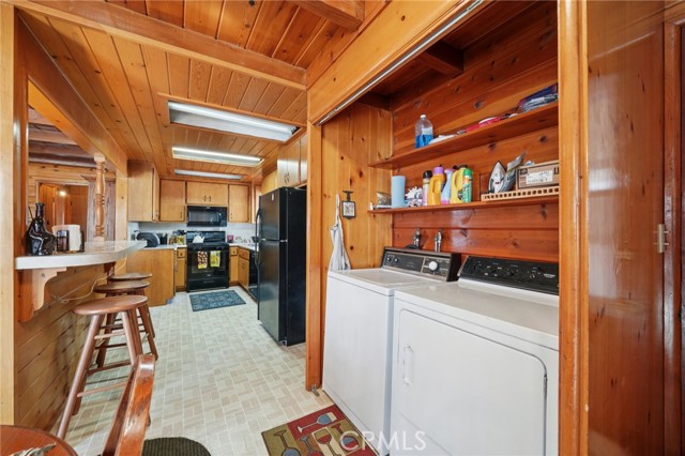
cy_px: 228
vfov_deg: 85.4
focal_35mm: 13
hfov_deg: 108.4
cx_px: 342
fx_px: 247
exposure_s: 1/3.33
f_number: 9
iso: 400
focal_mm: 13
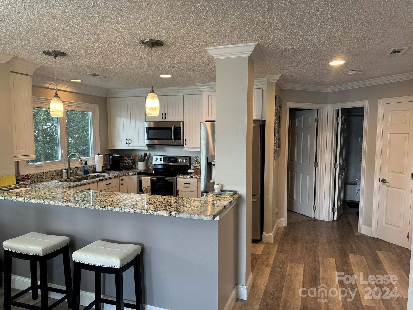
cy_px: 155
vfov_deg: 56.8
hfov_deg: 71.6
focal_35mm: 24
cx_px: 206
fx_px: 286
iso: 160
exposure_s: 1/60
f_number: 1.78
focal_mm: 6.76
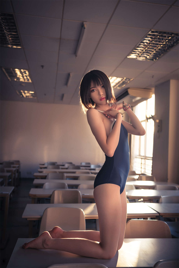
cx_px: 90
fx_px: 261
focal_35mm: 35
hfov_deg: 37.9
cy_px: 134
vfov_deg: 54.4
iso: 200
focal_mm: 35
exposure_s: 1/200
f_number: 3.2
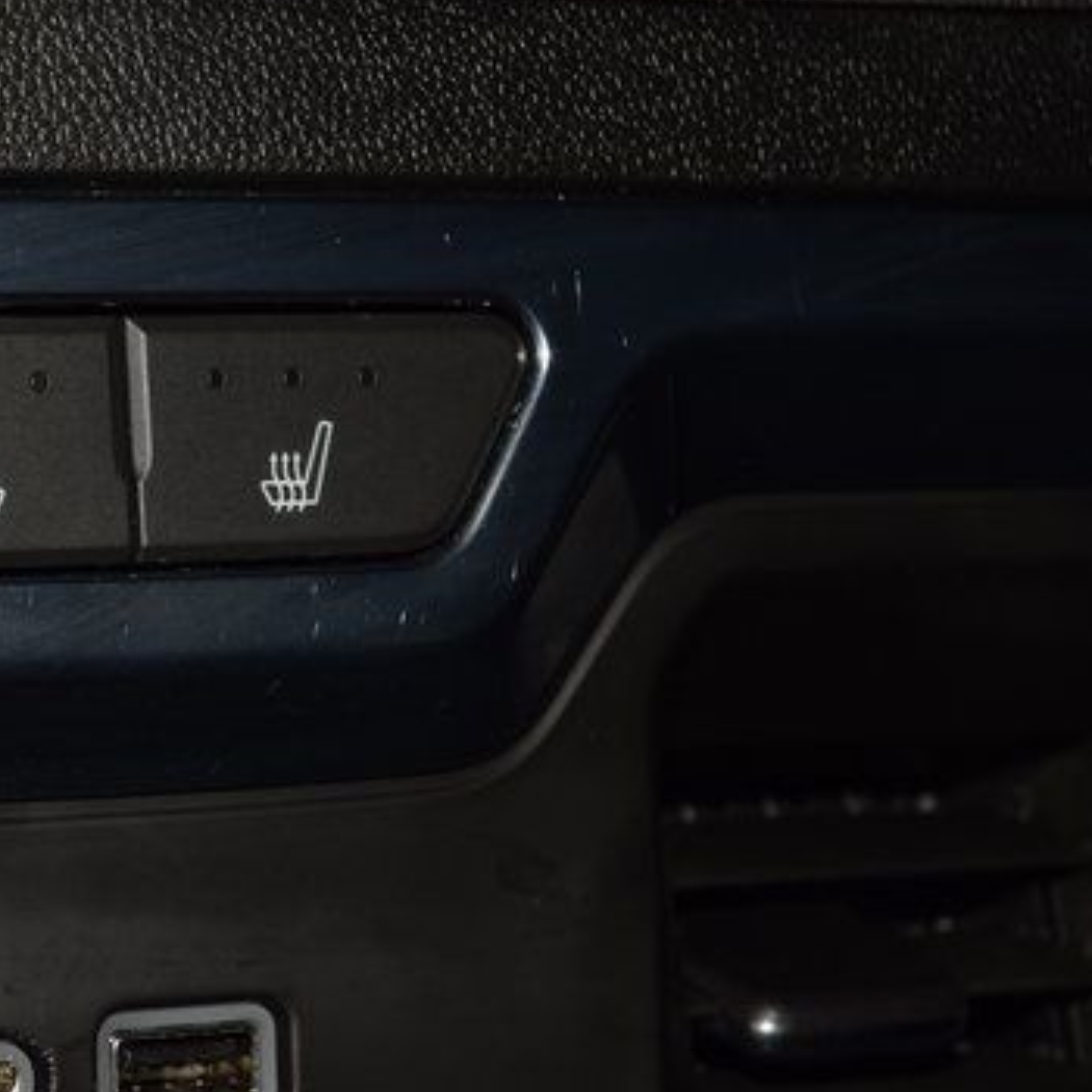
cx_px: 115
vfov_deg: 10.7
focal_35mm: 163
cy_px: 516
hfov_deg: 10.7
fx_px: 5818
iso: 100
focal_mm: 70
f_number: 8
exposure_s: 1/125
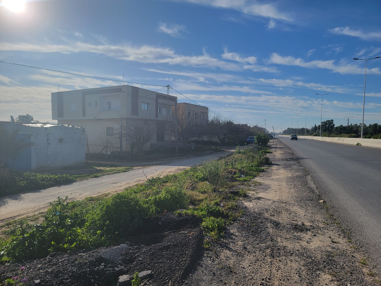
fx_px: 264
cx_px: 190
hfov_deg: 71.6
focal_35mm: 24
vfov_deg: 56.8
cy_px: 143
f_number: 1.8
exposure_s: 1/2339
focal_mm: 6.7
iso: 16
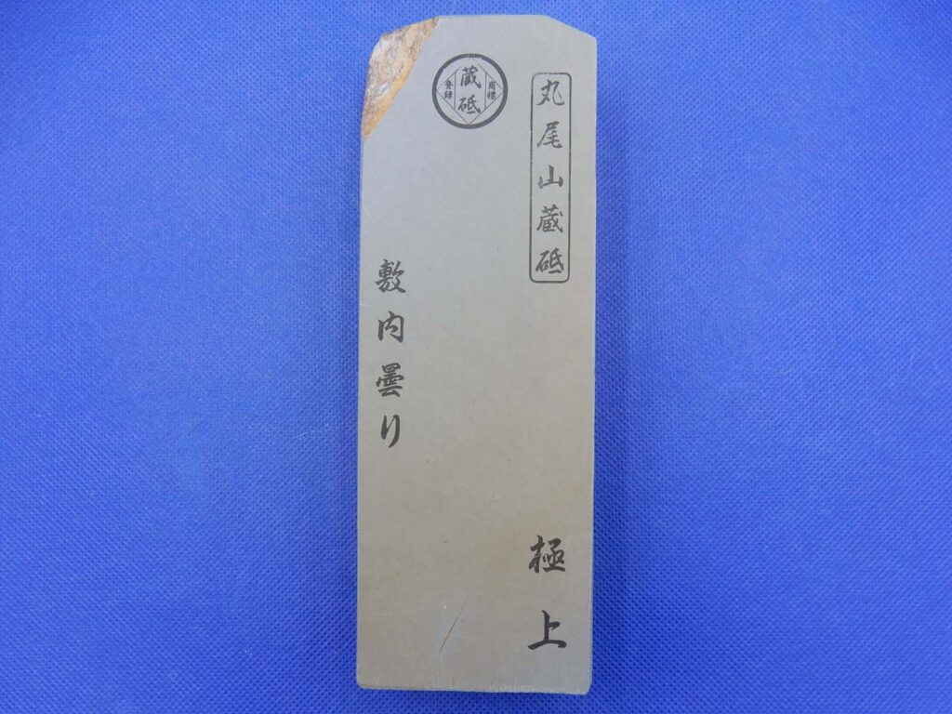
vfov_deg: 54.9
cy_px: 357
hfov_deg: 69.4
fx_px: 688
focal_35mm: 25
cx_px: 476
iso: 125
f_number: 3.7
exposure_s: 1/60
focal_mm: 4.5
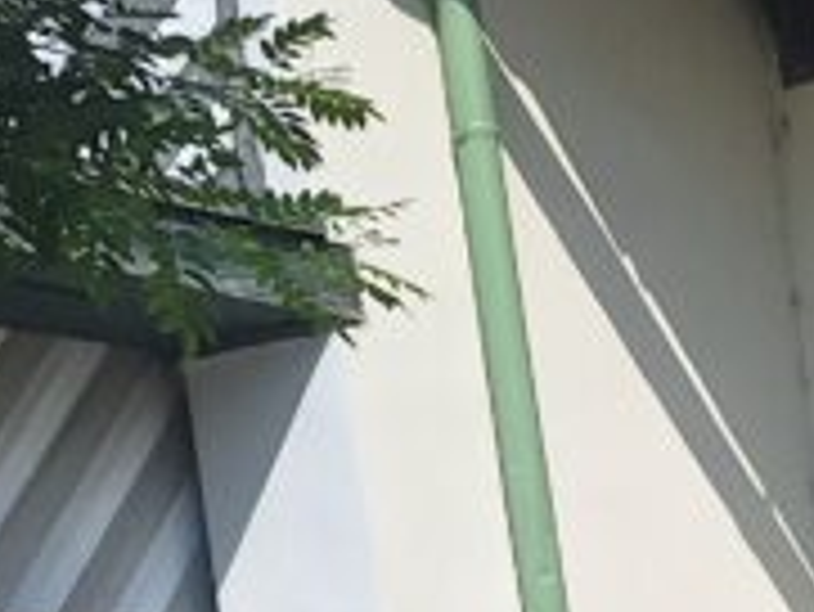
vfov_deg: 10.2
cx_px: 1408
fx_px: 3059
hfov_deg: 13.7
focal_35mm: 130
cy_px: 1386
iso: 40
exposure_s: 1/4367
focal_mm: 5.54
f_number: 1.8
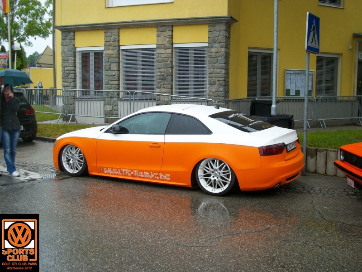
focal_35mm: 42
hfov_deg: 44.8
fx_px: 439
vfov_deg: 34.3
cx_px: 181
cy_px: 136
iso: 80
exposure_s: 1/166
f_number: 3.2
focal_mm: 7.1
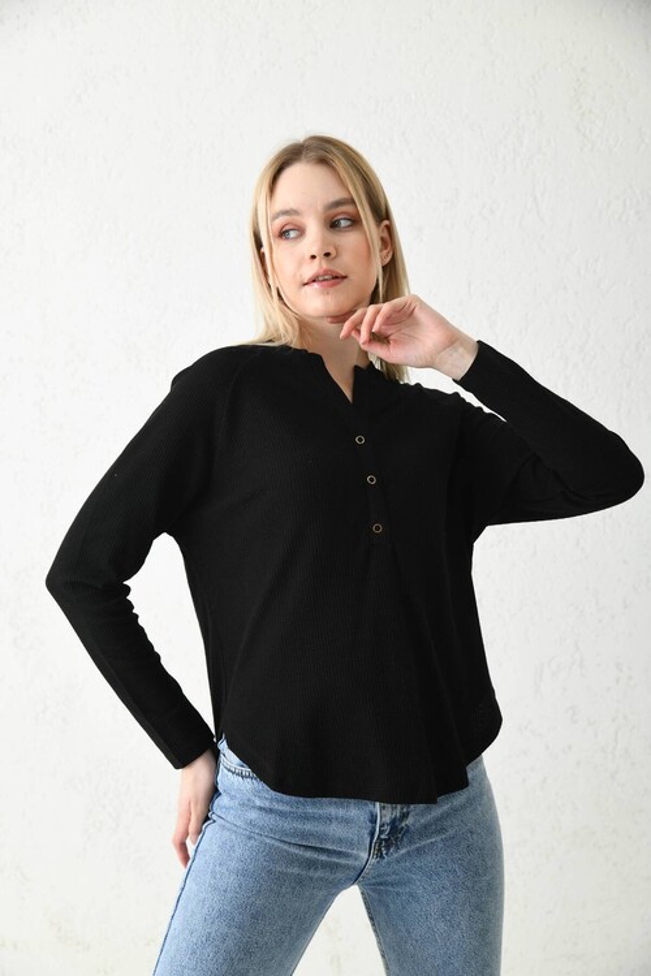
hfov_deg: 24.6
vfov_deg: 36.2
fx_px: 1492
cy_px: 488
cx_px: 326
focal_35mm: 55
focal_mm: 55
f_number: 5.6
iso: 100
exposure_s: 1/160
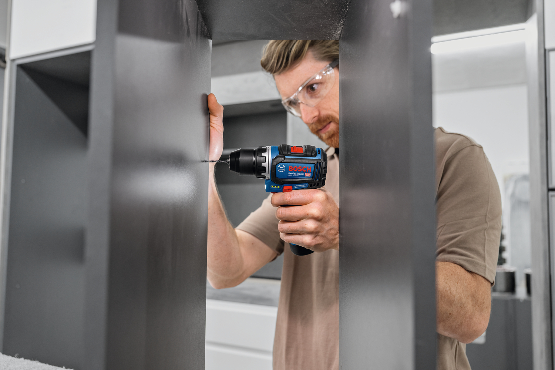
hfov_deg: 61.1
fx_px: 470
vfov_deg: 43.0
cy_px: 185
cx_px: 278
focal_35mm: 30
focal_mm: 30.5
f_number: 4
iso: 800
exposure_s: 1/30
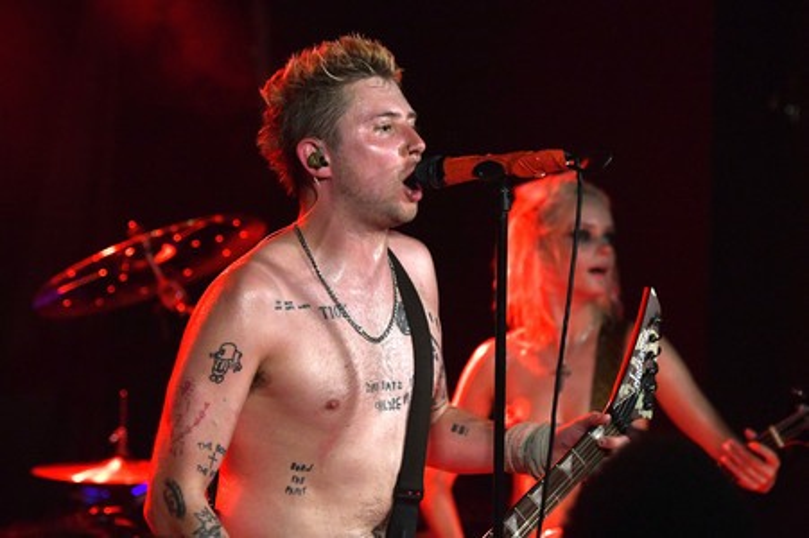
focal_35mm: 110
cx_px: 404
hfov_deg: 18.6
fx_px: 2470
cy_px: 269
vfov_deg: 12.4
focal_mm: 110
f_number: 4
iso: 3200
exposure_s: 1/160
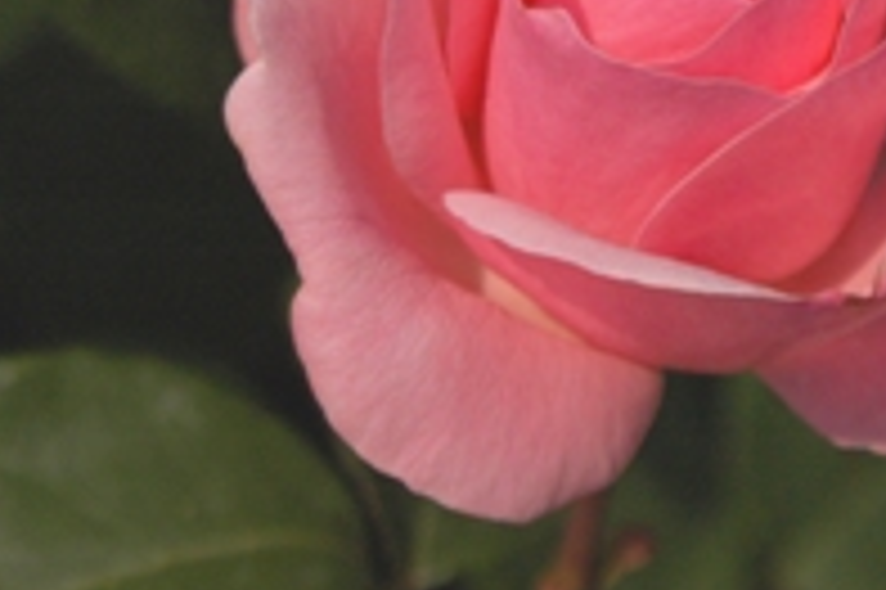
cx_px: 731
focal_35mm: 223
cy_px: 23
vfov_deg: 6.1
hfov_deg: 9.2
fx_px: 5487
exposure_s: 1/6000
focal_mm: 65
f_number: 4.8
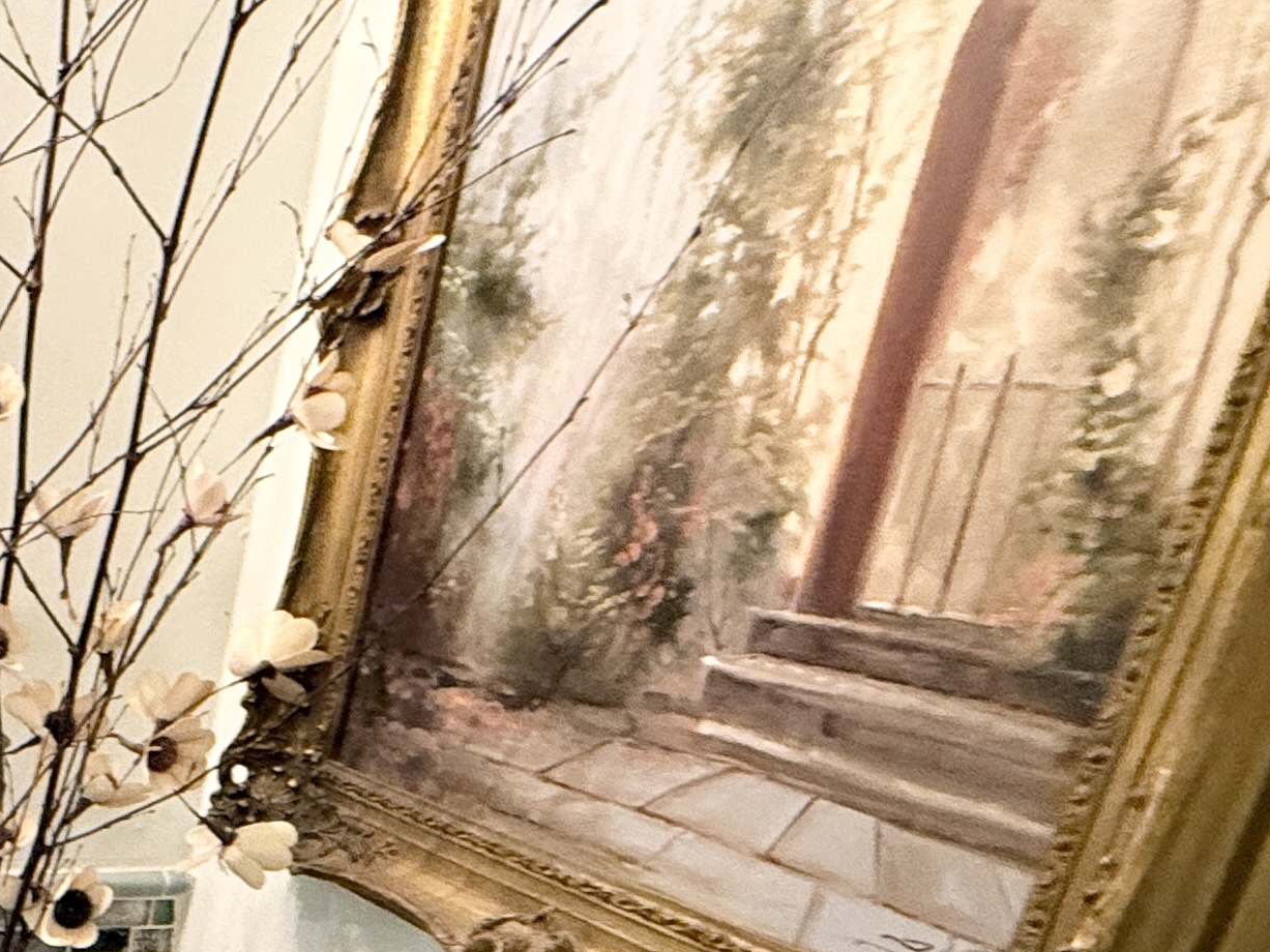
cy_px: 1067
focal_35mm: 46
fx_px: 1687
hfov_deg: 27.6
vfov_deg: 28.4
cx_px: -653
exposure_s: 1/60
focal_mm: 2.22
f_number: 2.2
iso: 400
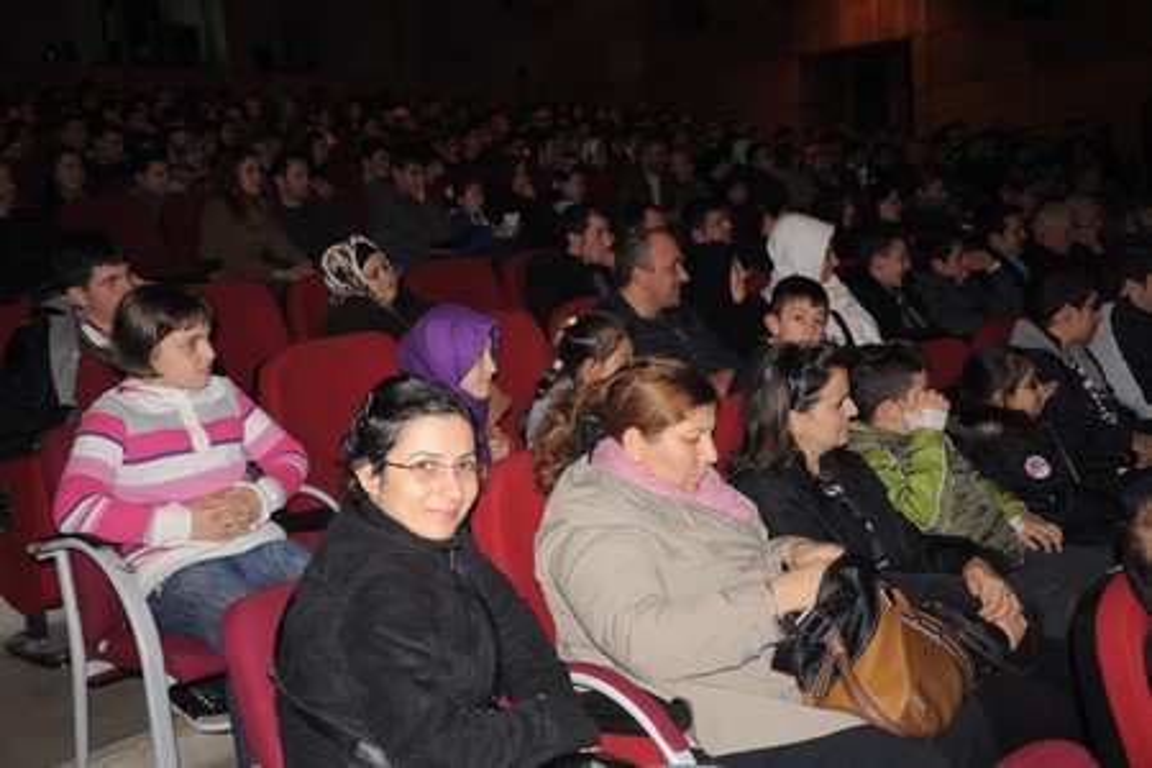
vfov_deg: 34.2
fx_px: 1248
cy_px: 384
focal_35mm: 39
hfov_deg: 49.6
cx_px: 576
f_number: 4
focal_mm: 26
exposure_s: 1/60
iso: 400
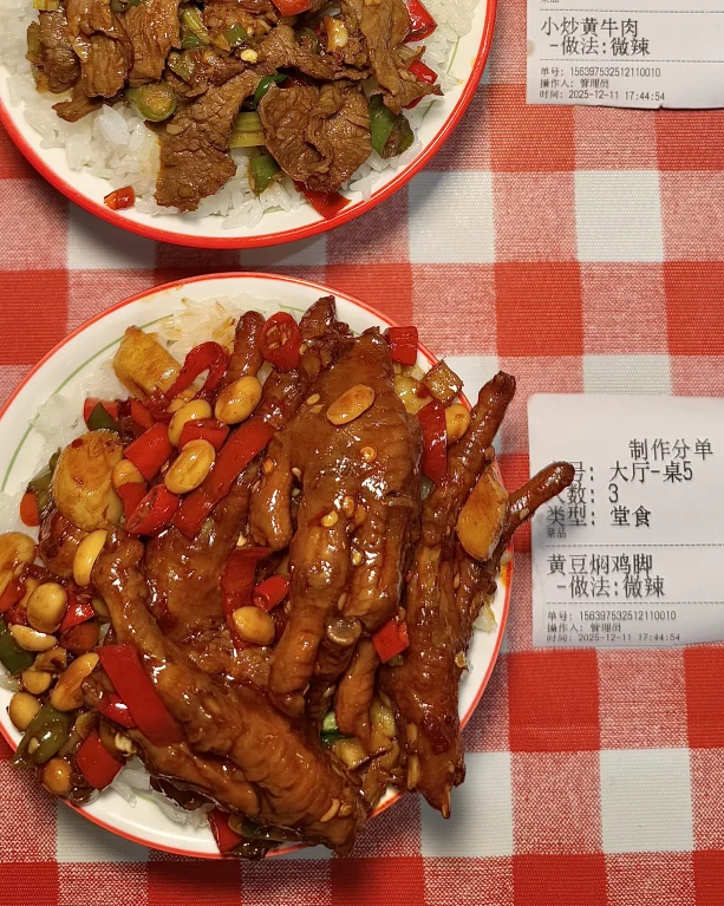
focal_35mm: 44
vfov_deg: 38.6
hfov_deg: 34.1
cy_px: 65
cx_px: 413
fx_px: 1179
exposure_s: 1/232
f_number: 1.78
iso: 64
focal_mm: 6.76
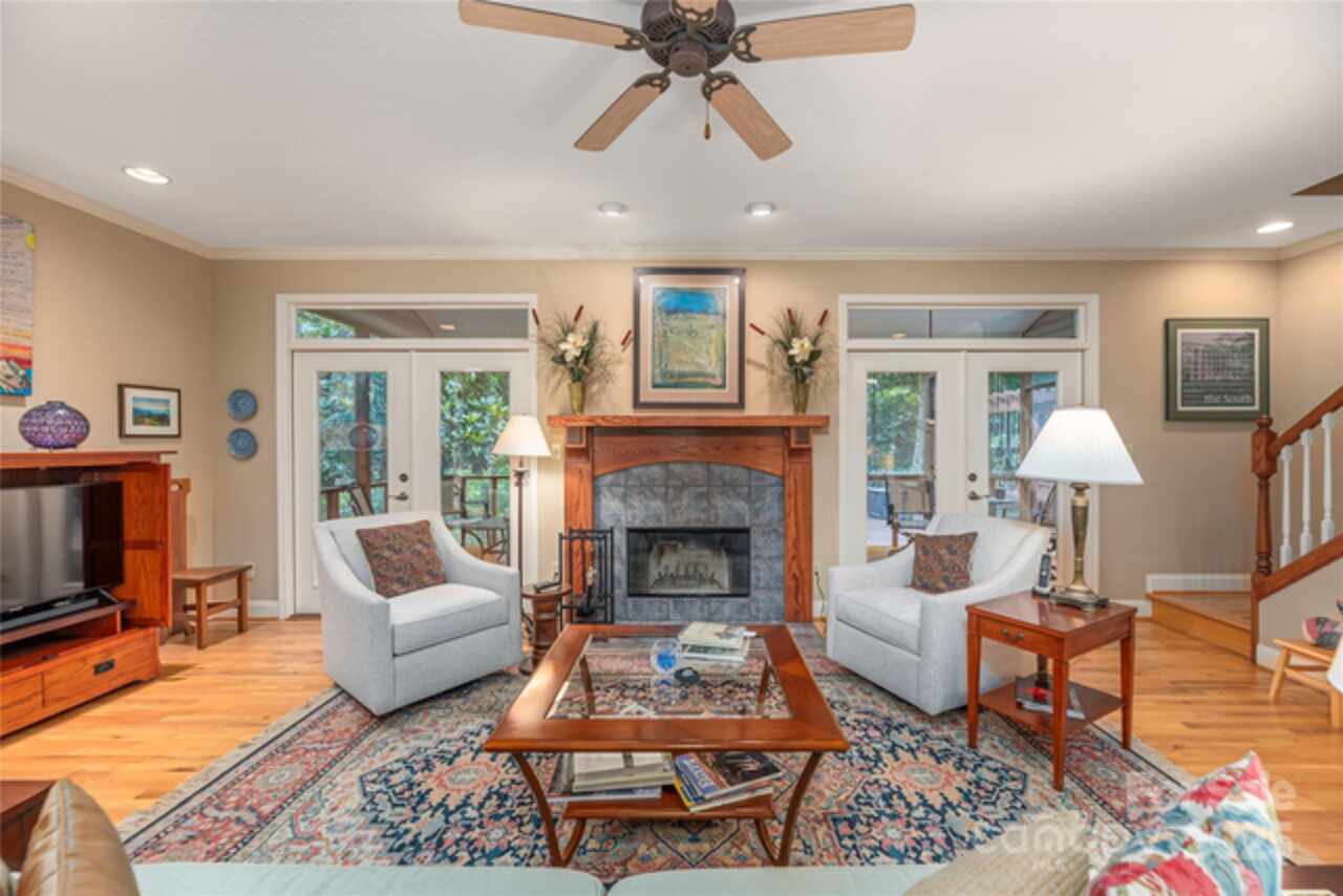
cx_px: 672
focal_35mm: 14
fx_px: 522
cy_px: 448
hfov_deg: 104.2
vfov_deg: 81.2
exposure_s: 1/40
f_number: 7.1
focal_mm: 14
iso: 320
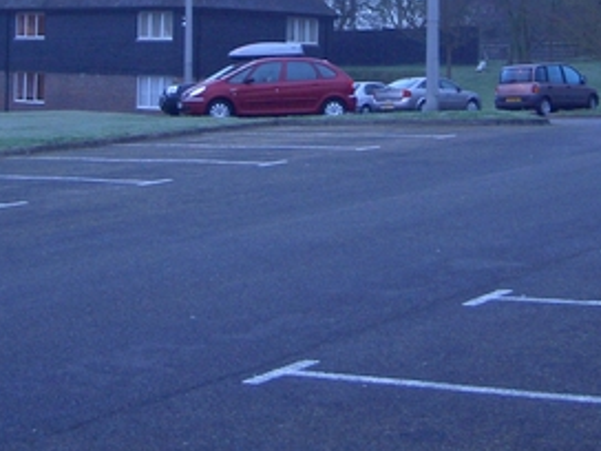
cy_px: -11
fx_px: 1493
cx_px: 336
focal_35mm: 86
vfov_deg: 16.8
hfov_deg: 22.7
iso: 200
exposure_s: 1/40
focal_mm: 8
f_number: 2.8
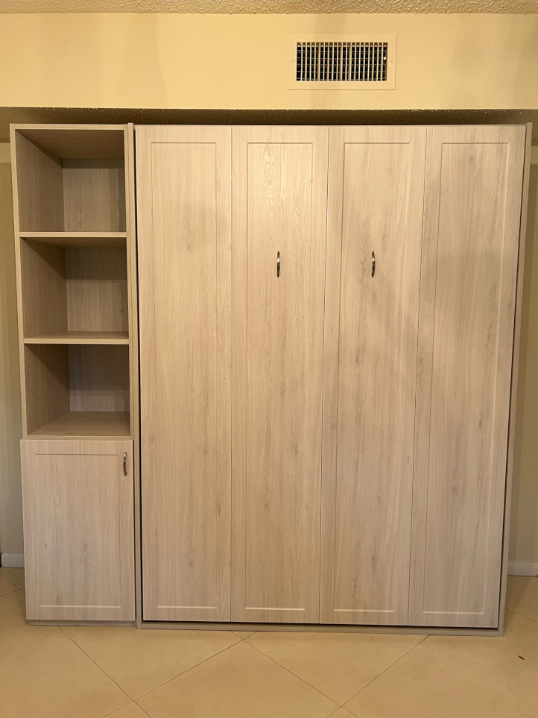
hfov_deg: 51.3
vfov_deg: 65.3
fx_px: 560
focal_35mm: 27
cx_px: 262
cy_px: 352
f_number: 1.5
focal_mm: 5.7
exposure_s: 1/60
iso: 80
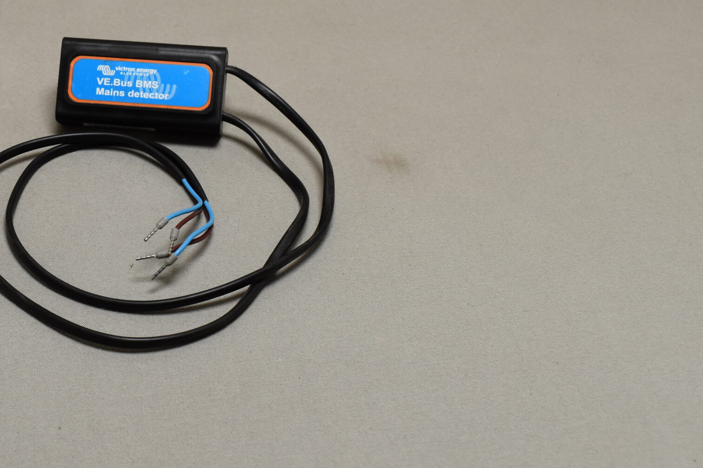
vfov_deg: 22.2
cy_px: 165
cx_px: 130
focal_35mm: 61
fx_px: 1191
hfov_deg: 31.9
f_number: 8
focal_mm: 24
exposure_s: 1/60
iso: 400
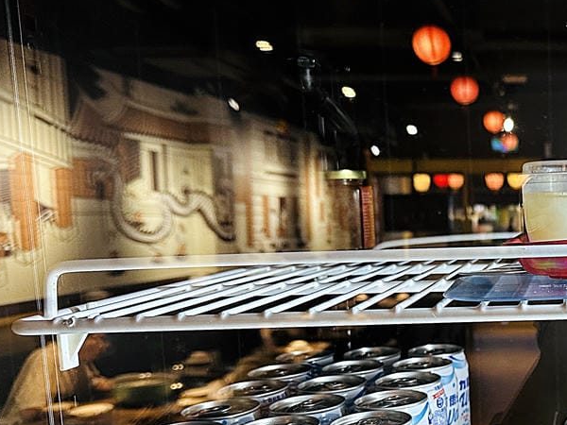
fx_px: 786
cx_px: 541
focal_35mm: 48
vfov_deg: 30.0
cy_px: 294
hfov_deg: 36.4
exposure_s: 1/60
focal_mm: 6.86
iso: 250
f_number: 1.78
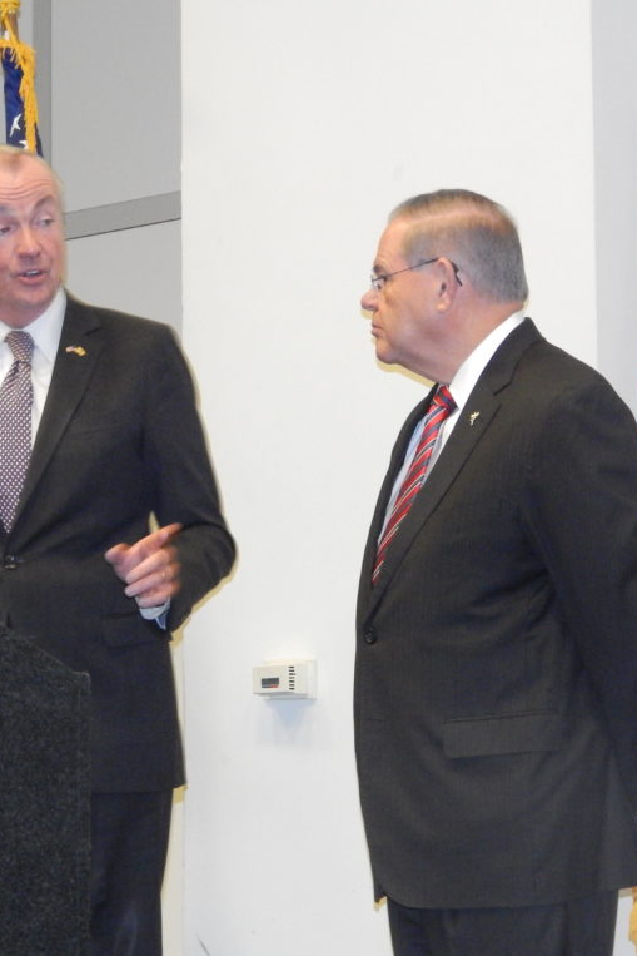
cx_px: 131
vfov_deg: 17.1
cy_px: 480
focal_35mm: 120
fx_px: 3183
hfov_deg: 11.4
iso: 800
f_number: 4.3
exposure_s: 1/25
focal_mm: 15.3
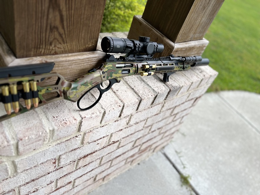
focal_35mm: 26
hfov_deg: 67.3
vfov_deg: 53.1
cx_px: 130
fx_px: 195
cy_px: 98
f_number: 1.6
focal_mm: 5.1
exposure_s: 1/913
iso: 50
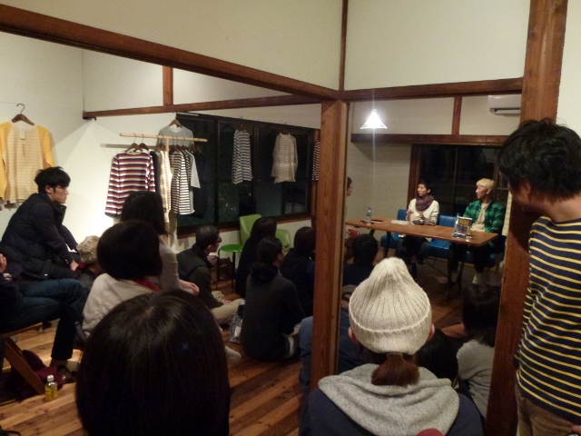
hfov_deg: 71.6
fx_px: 403
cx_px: 290
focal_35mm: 24
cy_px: 218
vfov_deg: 56.8
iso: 400
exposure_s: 1/15
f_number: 3.3
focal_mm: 4.3
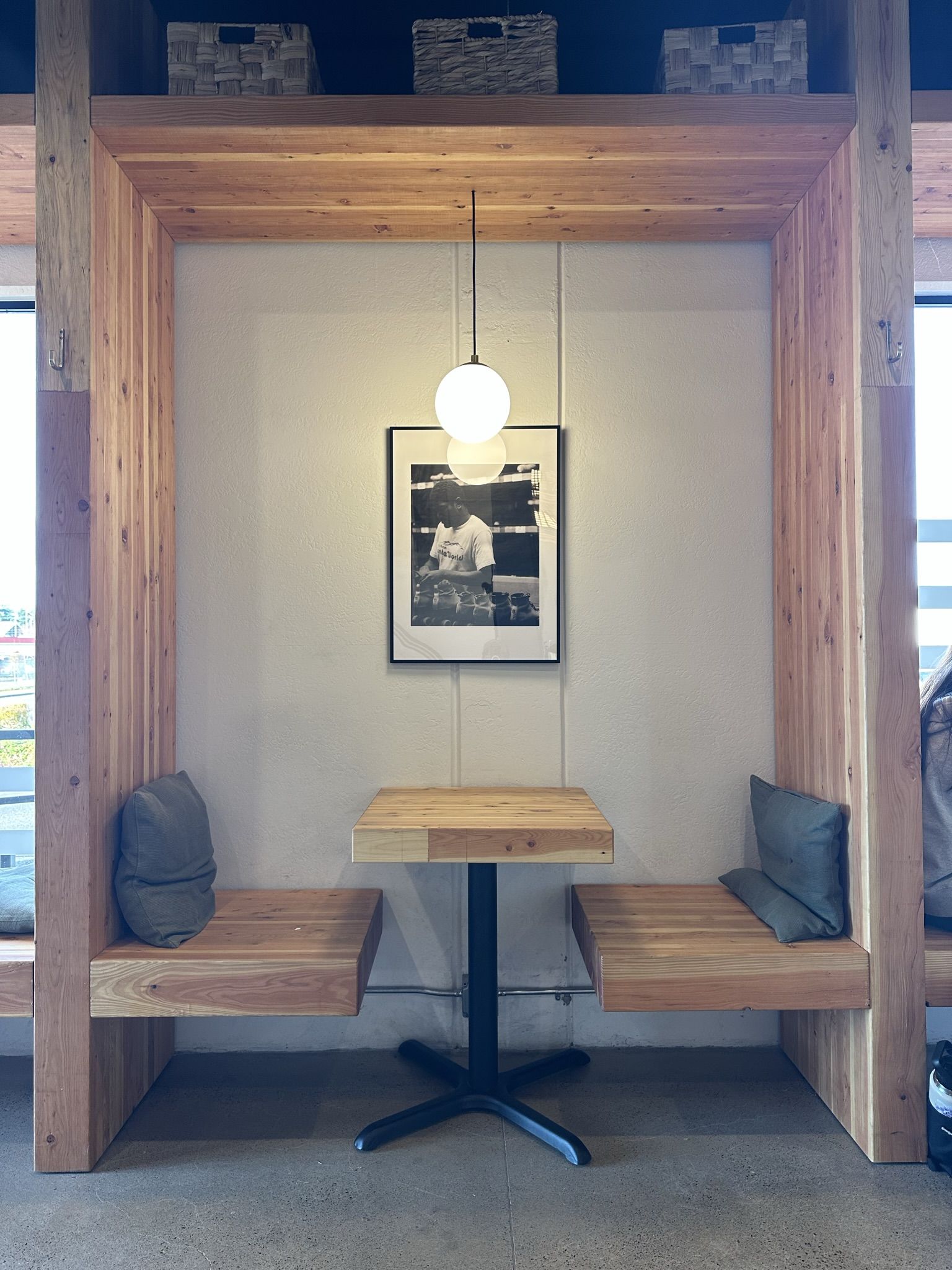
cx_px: 476
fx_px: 880
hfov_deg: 56.8
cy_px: 635
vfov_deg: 71.6
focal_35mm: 24
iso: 125
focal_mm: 6.86
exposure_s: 1/60
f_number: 1.78
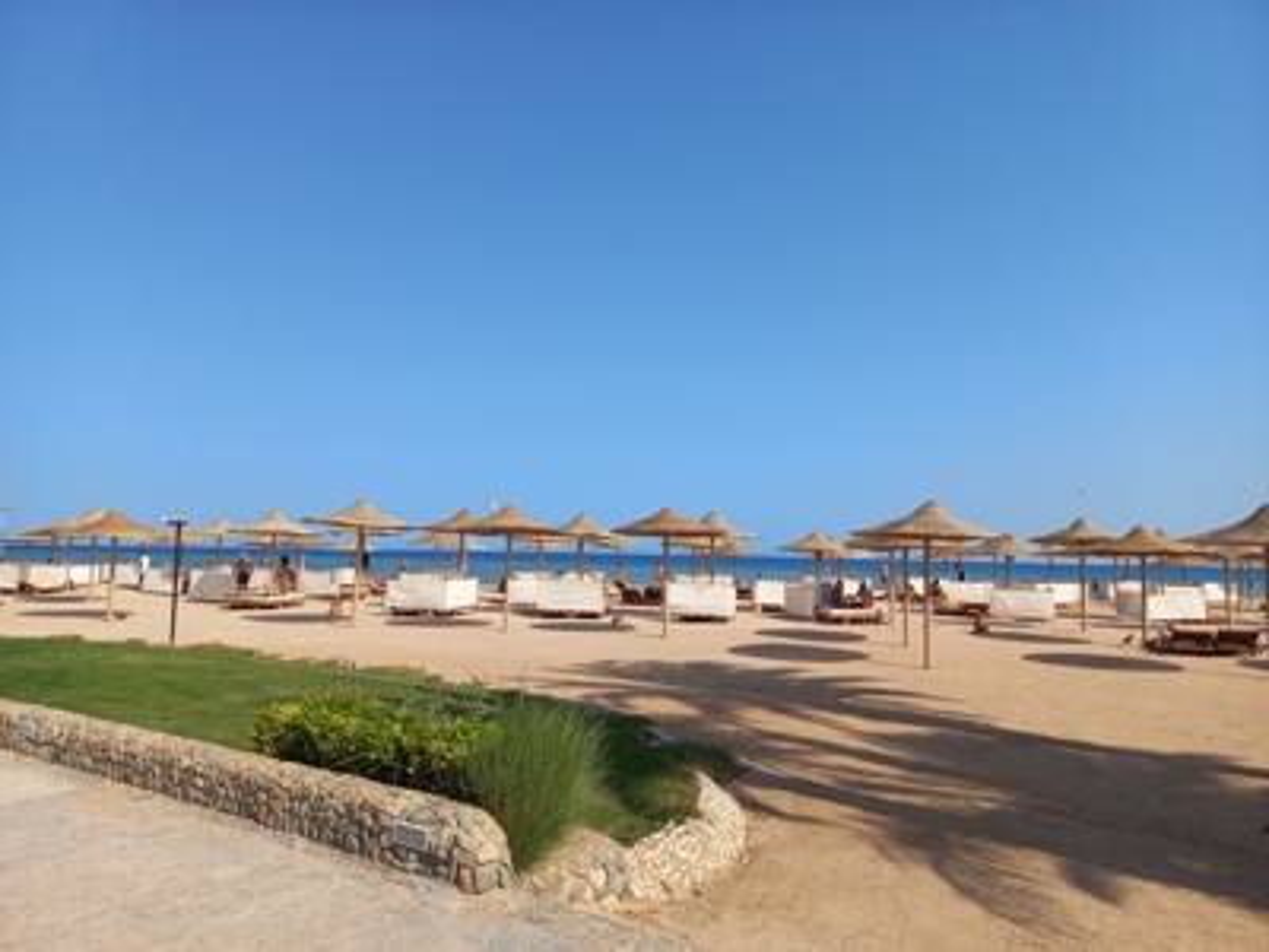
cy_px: 476
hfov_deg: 69.4
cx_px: 634
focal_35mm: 25
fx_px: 916
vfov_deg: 54.9
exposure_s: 1/883
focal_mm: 4.6
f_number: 1.8
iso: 25
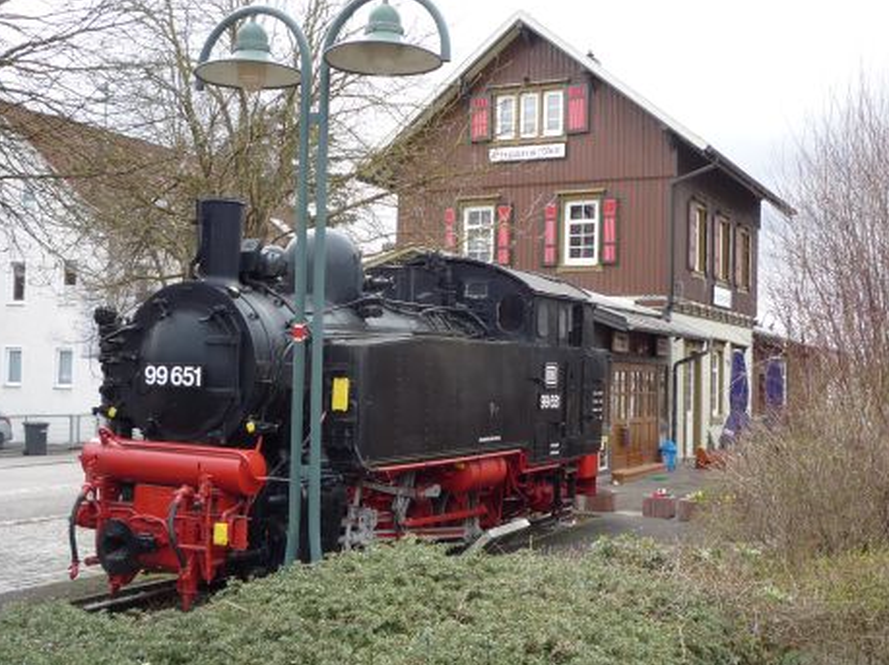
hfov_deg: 43.9
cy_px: 339
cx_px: 456
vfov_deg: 33.6
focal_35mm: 43
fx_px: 1104
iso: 100
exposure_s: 1/200
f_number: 4
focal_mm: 5.2
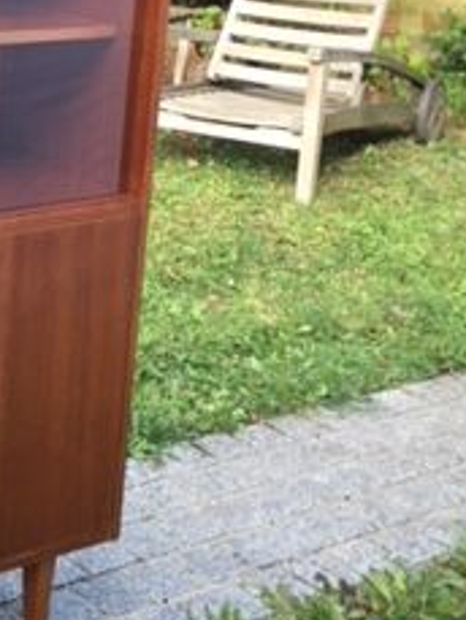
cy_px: 138
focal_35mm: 81
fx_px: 1453
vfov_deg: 23.8
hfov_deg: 17.0
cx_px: -157
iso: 40
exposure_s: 1/100
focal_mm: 4.15
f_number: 2.2
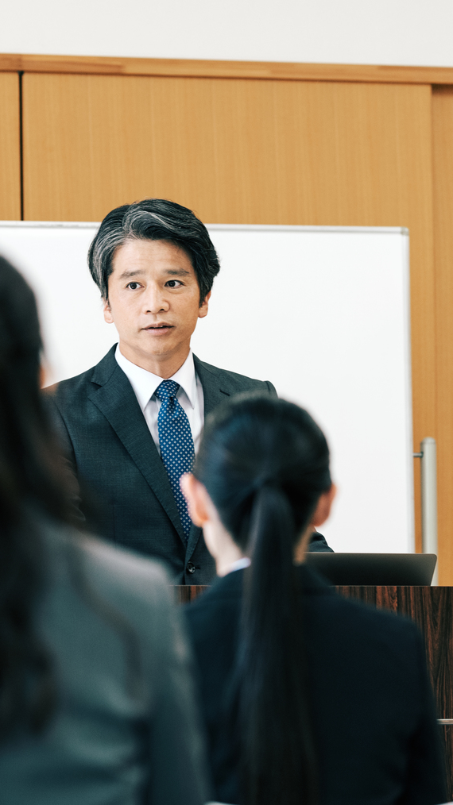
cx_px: 264
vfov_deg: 9.9
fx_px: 4636
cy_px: 447
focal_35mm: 217
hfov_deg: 5.6
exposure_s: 1/200
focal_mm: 105
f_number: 2.8
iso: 500
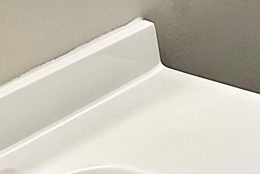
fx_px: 1077
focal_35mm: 149
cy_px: -204
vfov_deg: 8.6
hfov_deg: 11.6
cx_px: 600
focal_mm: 6.86
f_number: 1.78
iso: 125
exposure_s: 1/120
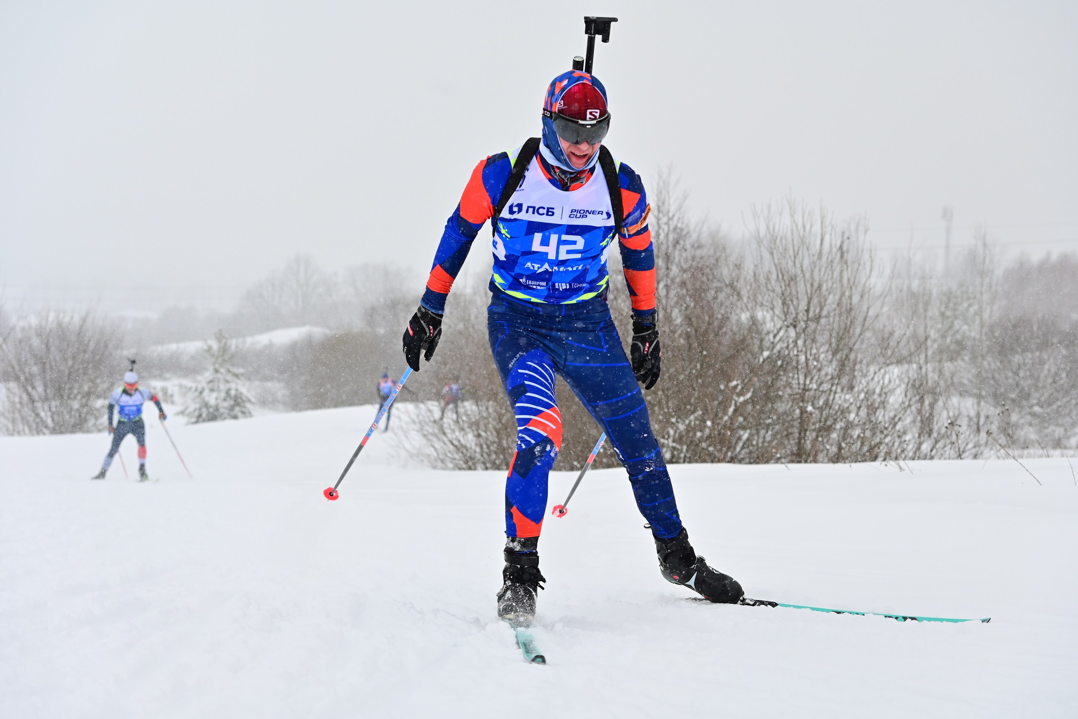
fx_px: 2096
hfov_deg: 28.8
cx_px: 539
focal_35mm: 70
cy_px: 360
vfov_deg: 19.5
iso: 640
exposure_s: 1/1600
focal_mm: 70
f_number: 5
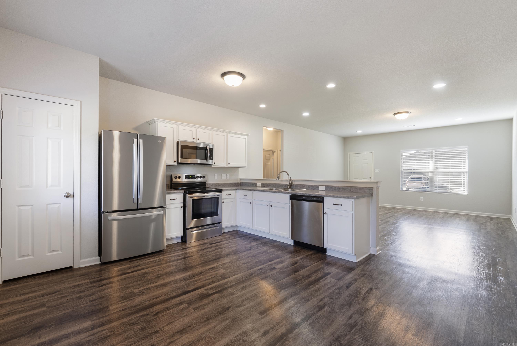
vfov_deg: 73.8
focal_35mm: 16
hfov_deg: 96.7
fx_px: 230
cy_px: 173
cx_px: 258
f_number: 9
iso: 250
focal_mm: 16
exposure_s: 1/2
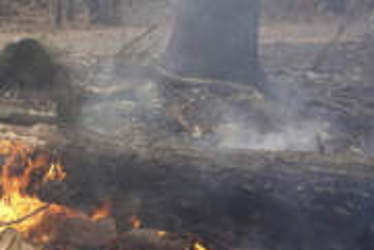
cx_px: 50
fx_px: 437
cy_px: 144
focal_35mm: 42
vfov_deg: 31.9
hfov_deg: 43.1
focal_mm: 19
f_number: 6.3
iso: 1250
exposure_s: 1/500
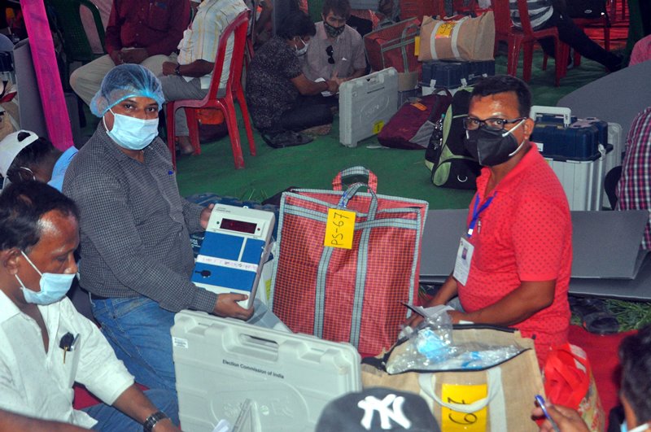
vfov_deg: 26.4
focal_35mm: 51
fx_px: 921
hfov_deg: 38.9
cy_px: 216
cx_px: 326
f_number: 4.2
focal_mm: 34
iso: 1600
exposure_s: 1/200
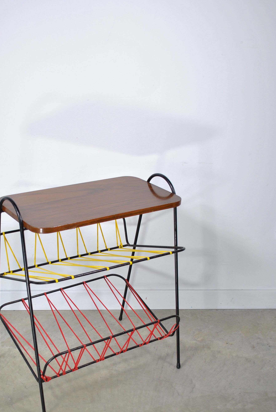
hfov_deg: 27.9
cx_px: 88
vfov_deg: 40.5
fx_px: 550
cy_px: 281
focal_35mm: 48
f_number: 4
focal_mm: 22
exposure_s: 1/80
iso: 200
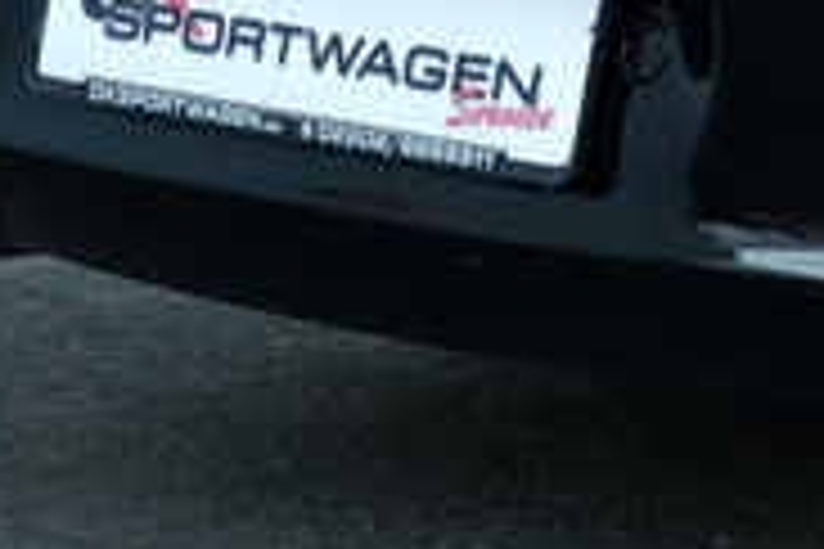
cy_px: -166
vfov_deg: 5.0
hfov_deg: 7.1
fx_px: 6271
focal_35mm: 274
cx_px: 1959
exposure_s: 1/120
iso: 200
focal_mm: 32.9
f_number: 3.6
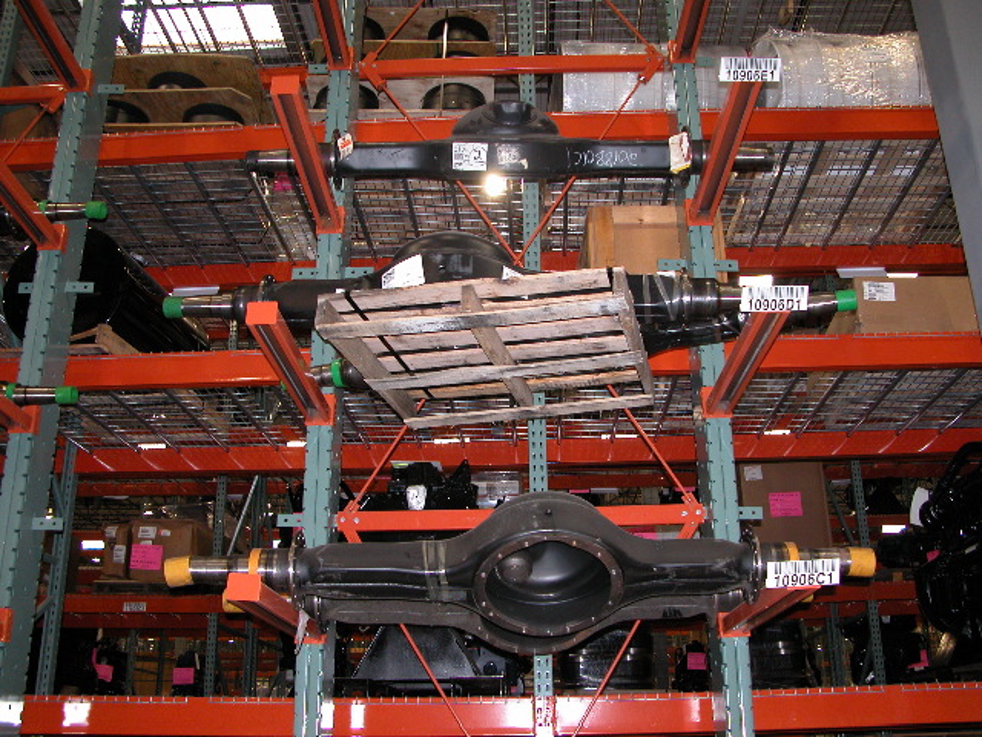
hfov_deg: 52.6
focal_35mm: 35
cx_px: 491
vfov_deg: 40.7
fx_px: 993
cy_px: 368
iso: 200
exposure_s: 1/60
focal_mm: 8.9
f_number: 2.8
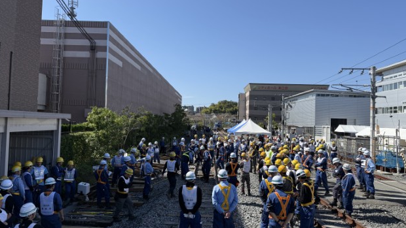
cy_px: 112
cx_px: 206
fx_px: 291
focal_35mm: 27
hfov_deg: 69.8
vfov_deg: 42.9
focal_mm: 6.76
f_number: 1.78
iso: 80
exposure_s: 1/4673
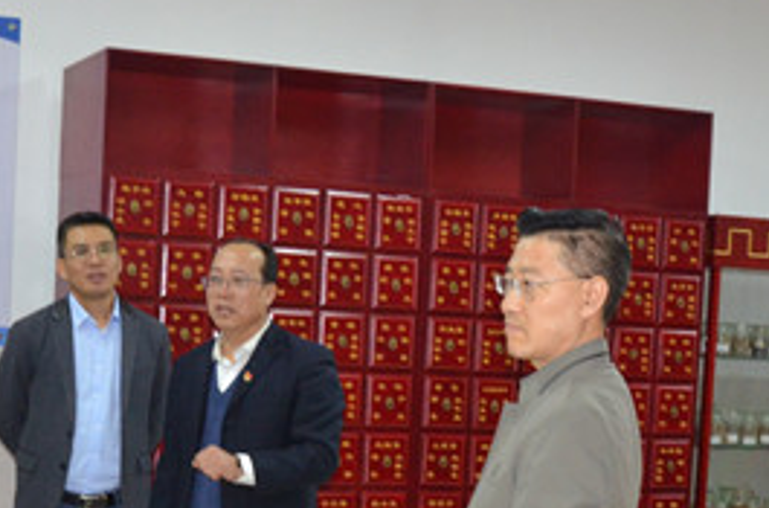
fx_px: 1775
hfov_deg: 24.4
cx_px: 267
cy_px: 443
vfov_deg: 16.1
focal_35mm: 83
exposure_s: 1/60
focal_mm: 21
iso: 1600
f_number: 5.6
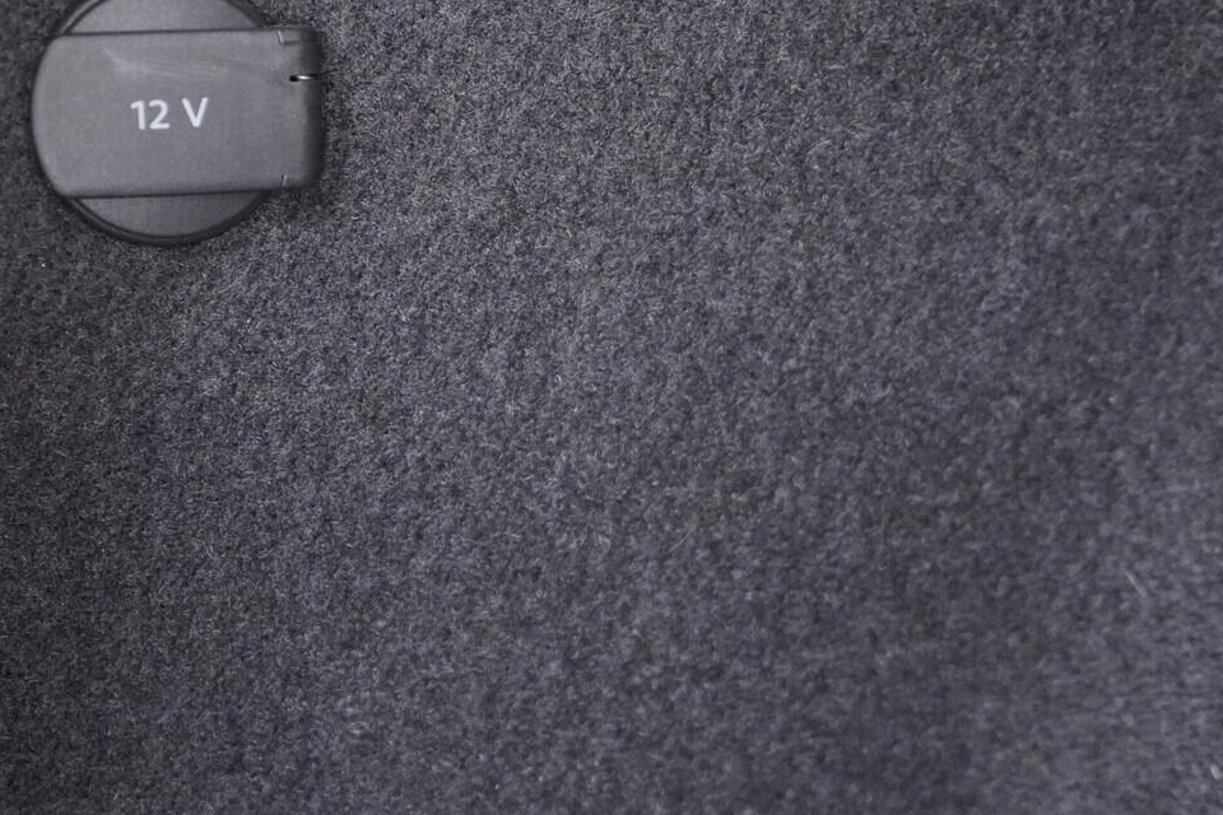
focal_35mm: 54
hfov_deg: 36.1
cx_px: 311
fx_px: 1834
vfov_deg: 25.0
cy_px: 344
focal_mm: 24
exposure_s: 1/40
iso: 4000
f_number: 2.8
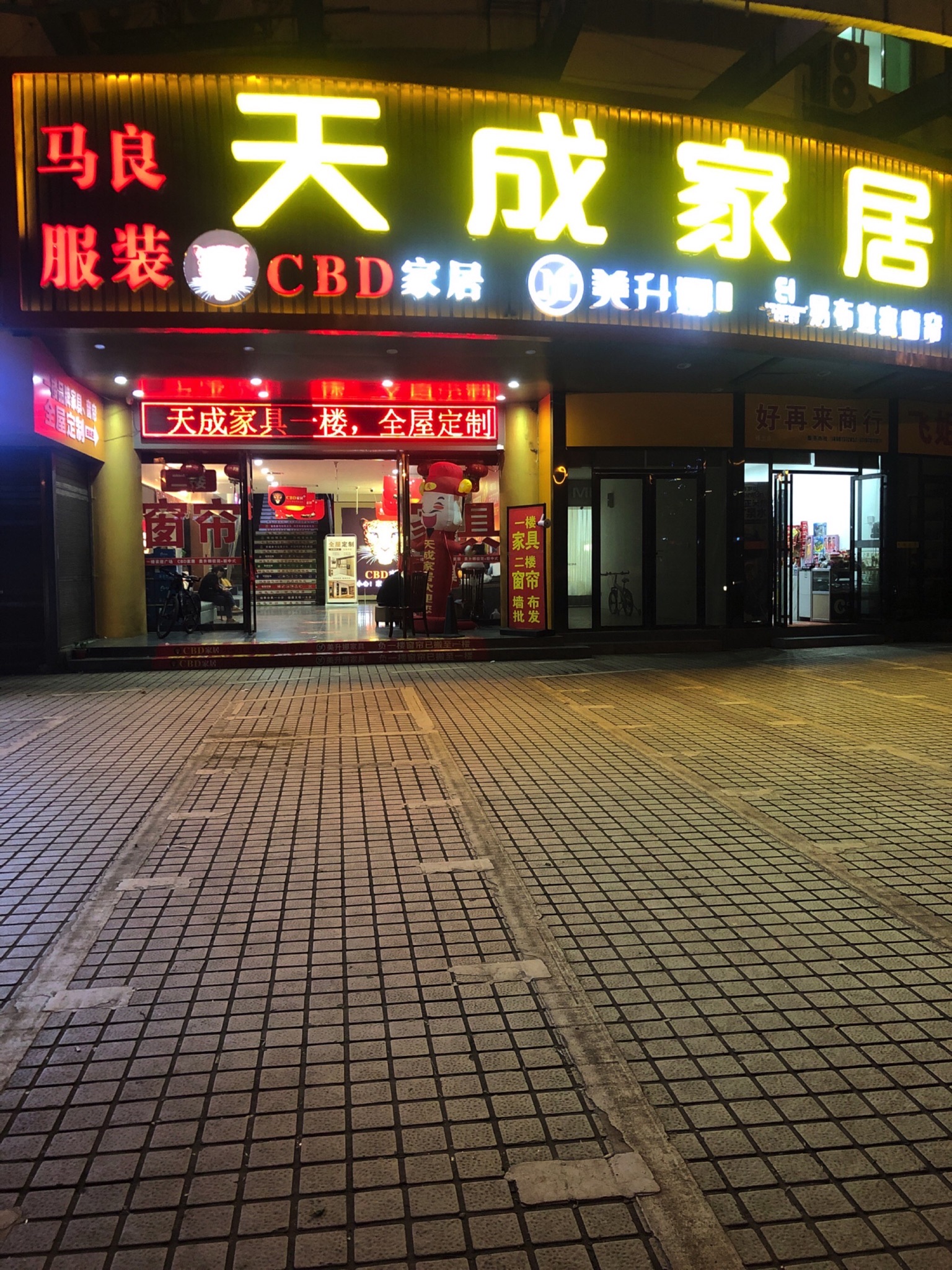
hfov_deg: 49.7
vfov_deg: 63.4
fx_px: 1027
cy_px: 635
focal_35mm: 28
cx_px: 476
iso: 80
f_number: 1.8
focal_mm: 4
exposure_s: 1/15
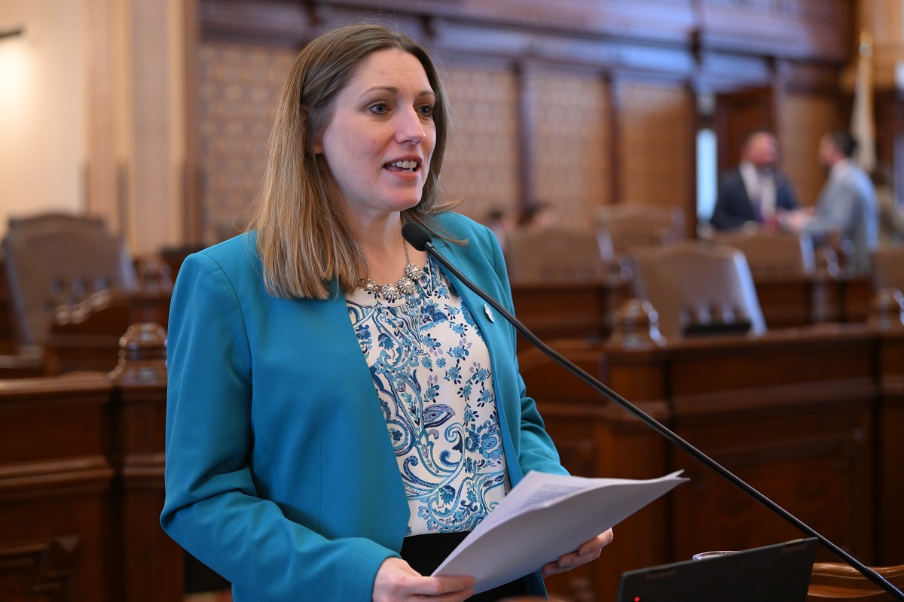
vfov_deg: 19.5
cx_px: 452
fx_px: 1758
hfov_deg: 28.8
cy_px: 301
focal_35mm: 70
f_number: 3.2
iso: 3200
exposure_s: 1/200
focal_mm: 70
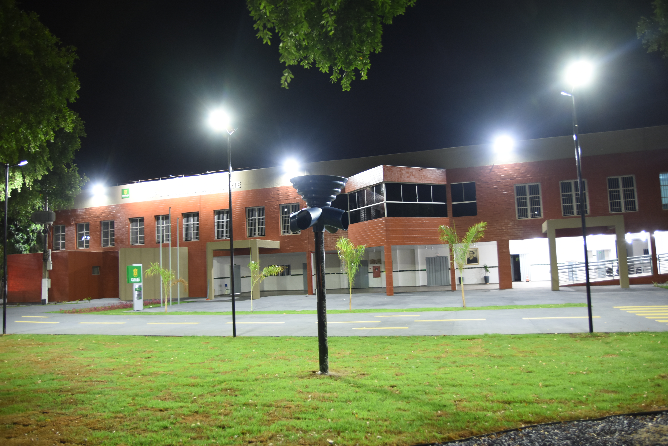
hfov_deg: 70.4
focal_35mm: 26
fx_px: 473
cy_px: 223
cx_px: 334
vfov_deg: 50.4
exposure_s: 1/15
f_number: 2.8
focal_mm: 17
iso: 640
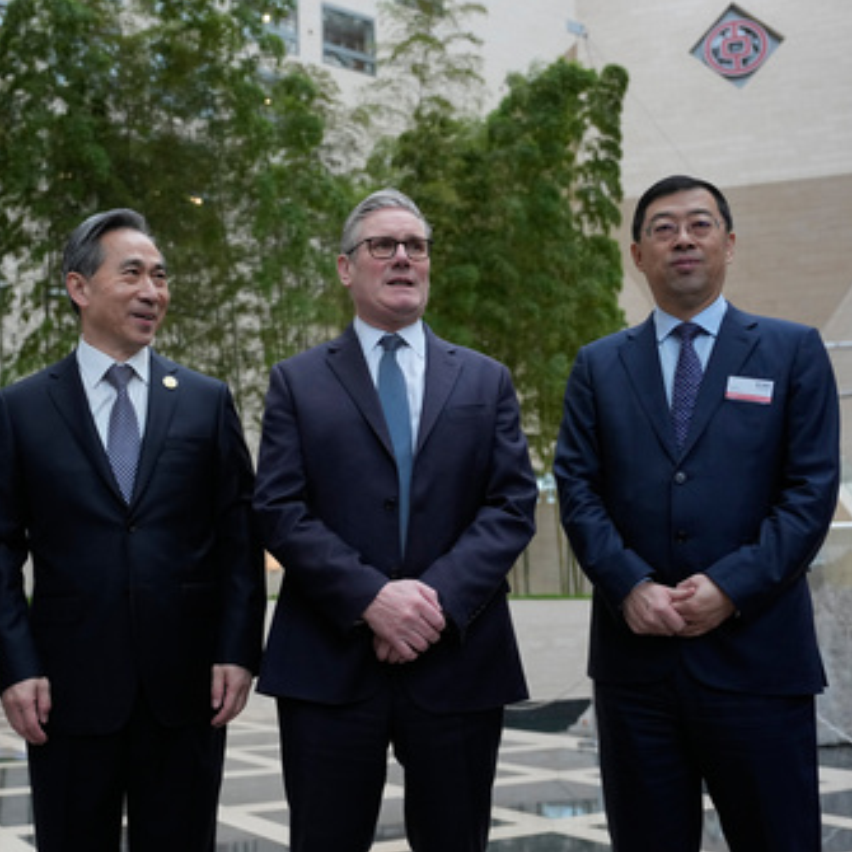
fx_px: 1086
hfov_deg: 42.0
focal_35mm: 39
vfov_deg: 42.8
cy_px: 421
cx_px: 252
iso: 1000
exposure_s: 1/400
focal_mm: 30
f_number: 2.8
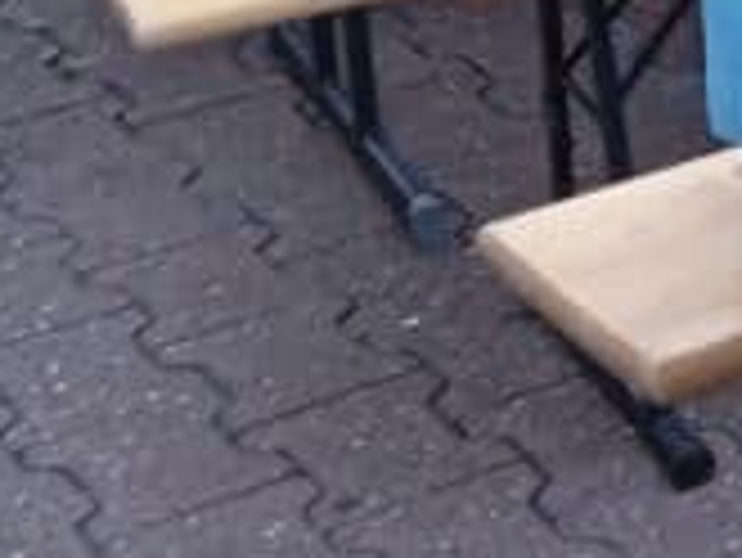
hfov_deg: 10.1
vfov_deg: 7.9
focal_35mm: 174
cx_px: 1713
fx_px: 3732
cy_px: -774
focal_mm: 3.43
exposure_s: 1/50
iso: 124
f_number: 2.2
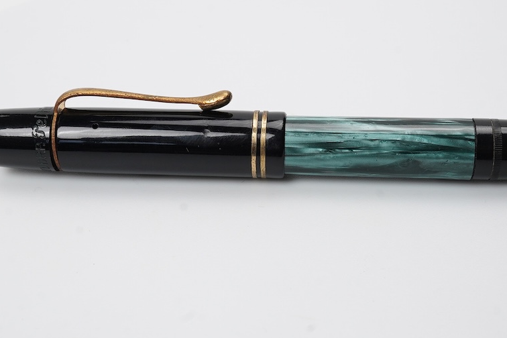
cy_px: 139
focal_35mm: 67
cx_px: 285
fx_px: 944
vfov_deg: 20.3
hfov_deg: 30.0
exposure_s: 1/100
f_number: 20
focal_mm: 30
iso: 400
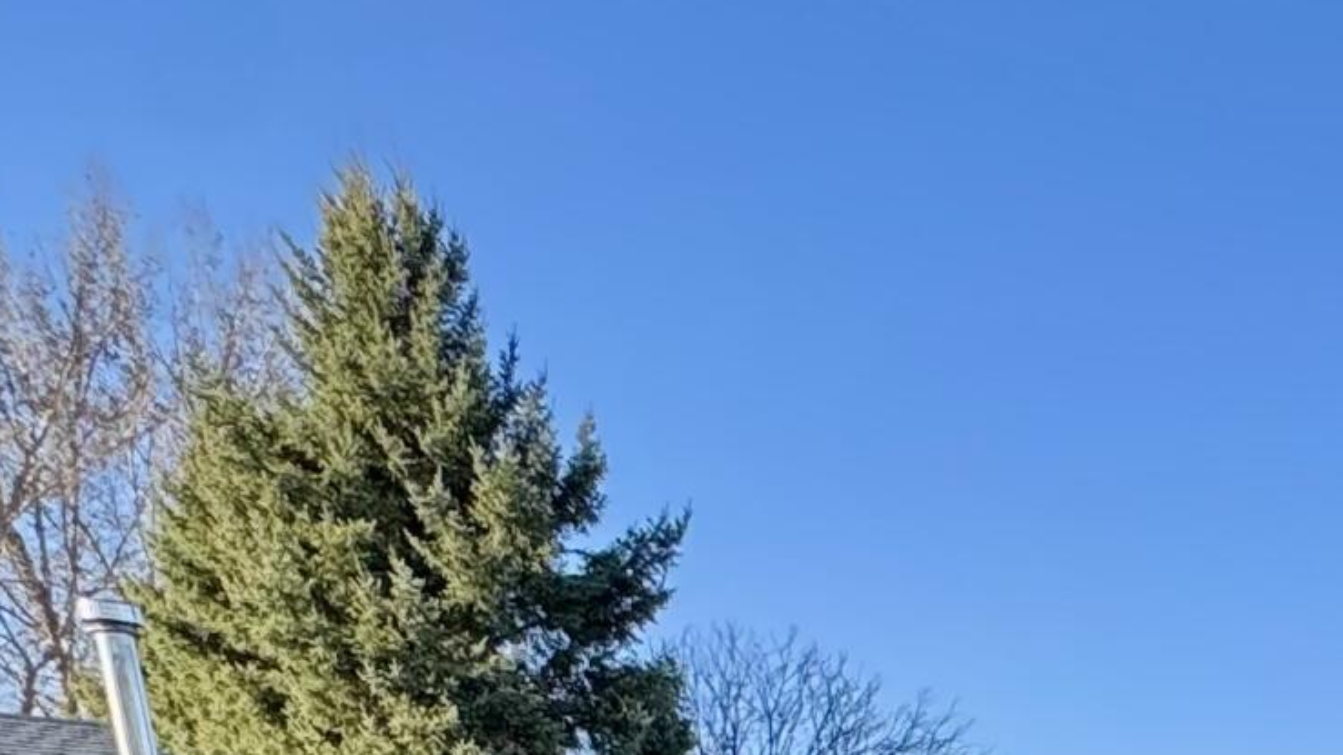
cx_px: 1896
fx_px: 2208
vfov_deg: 14.0
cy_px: 1776
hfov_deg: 26.6
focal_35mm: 62
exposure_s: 1/448
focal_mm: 2.22
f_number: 2.2
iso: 40
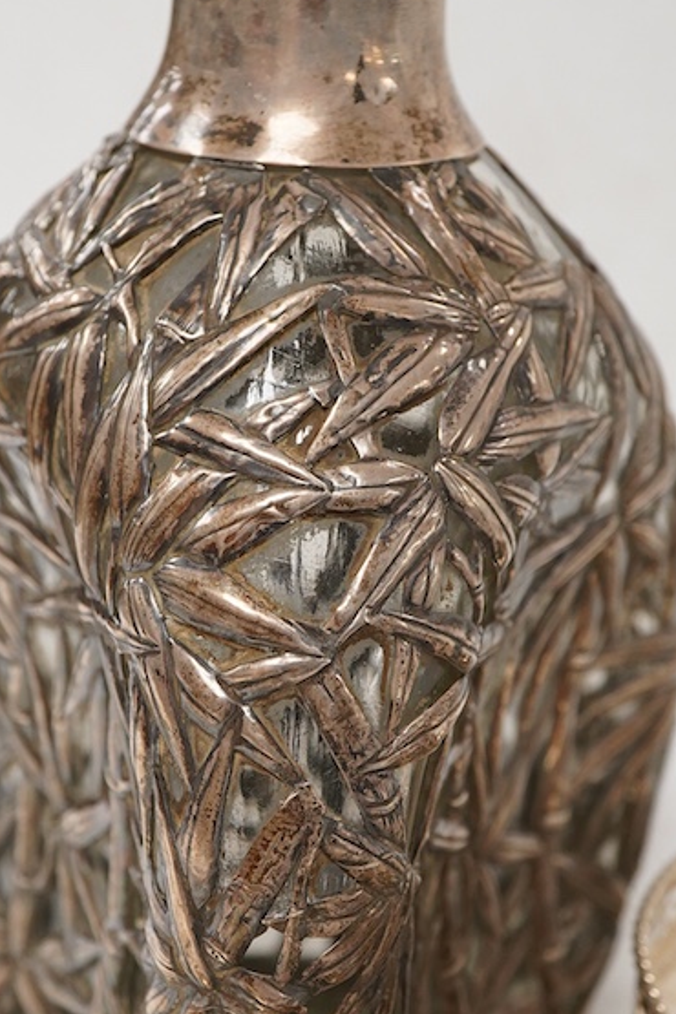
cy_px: 561
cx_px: 305
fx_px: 2056
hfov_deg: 18.7
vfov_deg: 27.7
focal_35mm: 73
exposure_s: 1/125
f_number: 8
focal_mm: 30
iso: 1250
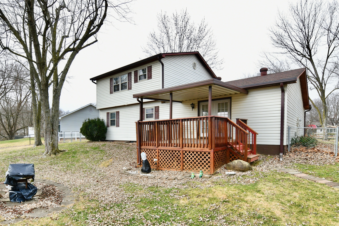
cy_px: 113
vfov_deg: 81.2
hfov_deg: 104.3
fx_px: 132
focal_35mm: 14
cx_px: 170
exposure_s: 1/320
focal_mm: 14
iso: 640
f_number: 9
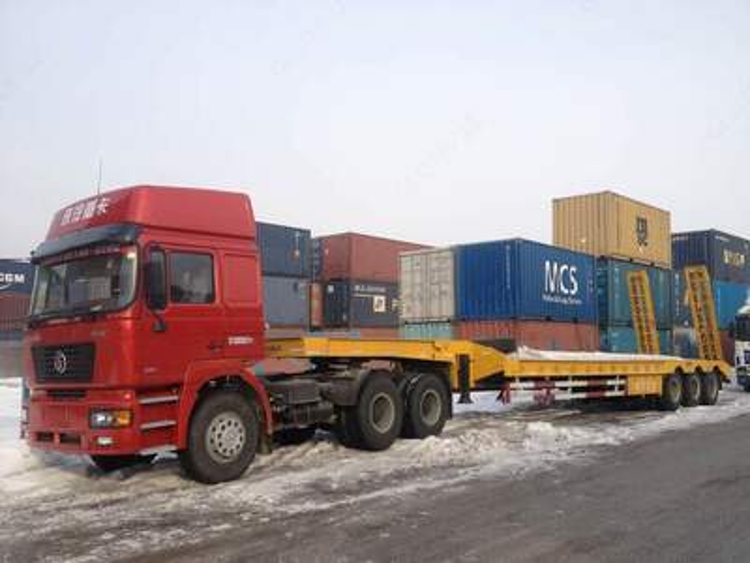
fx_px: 758
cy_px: 282
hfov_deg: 52.6
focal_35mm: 35
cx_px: 375
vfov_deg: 40.7
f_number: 2.4
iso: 50
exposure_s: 1/1126
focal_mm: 4.28
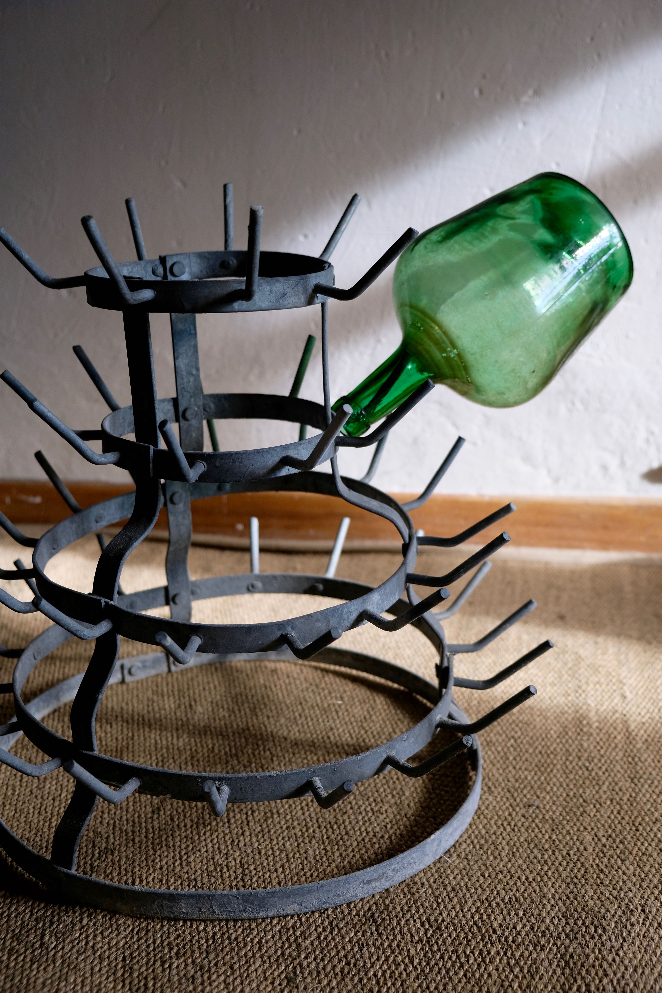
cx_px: 331
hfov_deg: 33.4
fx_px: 1103
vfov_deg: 48.5
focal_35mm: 40
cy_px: 496
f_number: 3.2
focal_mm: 26.5
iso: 400
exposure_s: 1/140
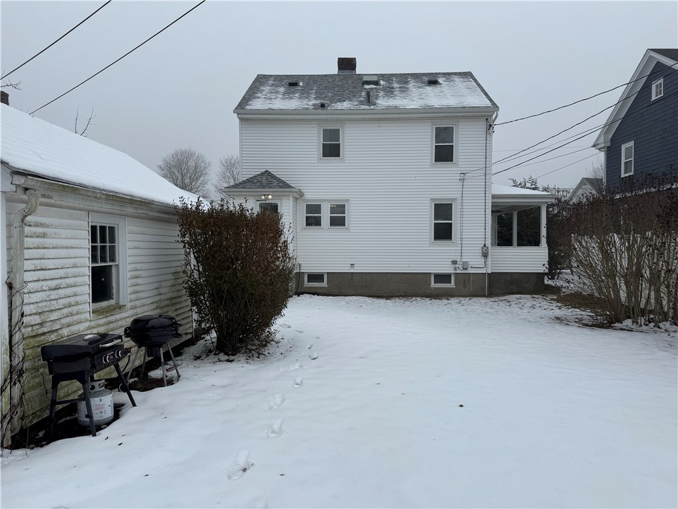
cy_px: 254
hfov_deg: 71.6
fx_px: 470
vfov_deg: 56.8
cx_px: 339
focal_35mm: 24
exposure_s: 1/4608
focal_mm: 6.76
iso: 80
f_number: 1.78
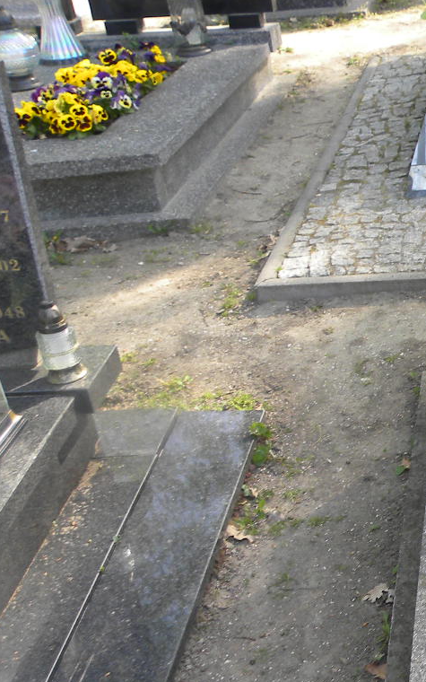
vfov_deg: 34.9
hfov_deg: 18.6
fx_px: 1077
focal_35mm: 58
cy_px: 428
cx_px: 712
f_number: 3.2
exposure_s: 1/100
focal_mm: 4.6
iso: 64
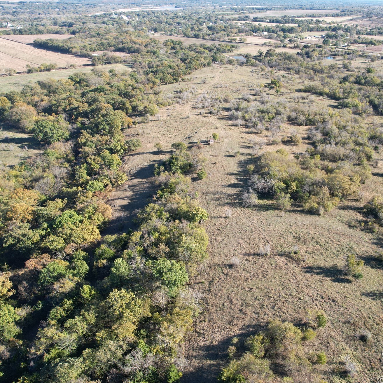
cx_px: 250
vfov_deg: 55.6
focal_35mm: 29
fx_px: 363
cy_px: 194
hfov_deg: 54.7
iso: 100
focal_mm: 8.38
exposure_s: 1/500
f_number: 2.8
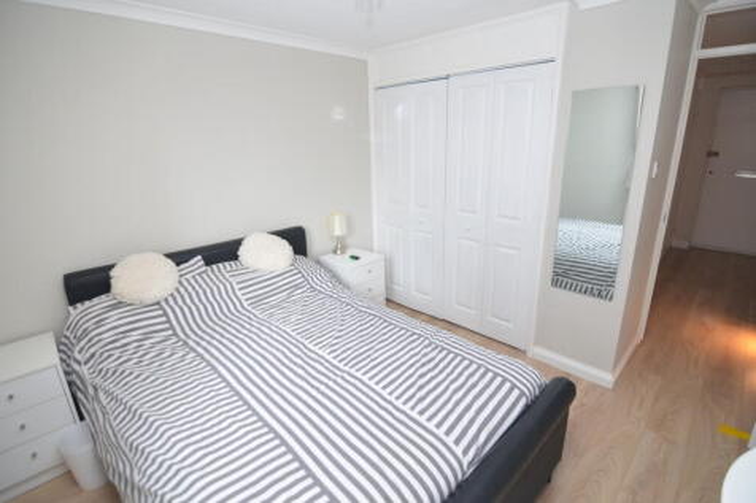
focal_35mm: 17
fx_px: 362
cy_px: 252
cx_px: 378
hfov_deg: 92.5
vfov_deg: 69.6
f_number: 2.8
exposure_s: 1/30
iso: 1250
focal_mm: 11.5
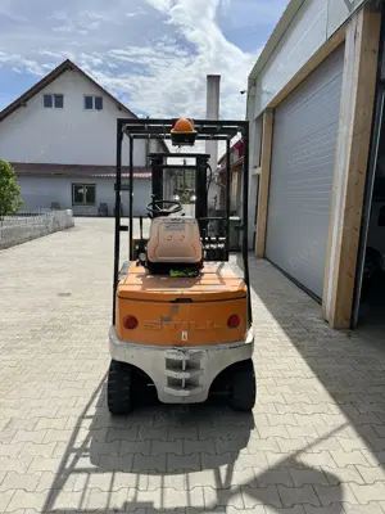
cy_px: 257
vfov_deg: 67.3
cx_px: 192
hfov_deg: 53.1
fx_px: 386
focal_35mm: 26
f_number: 1.6
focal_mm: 5.1
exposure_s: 1/4651
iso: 50
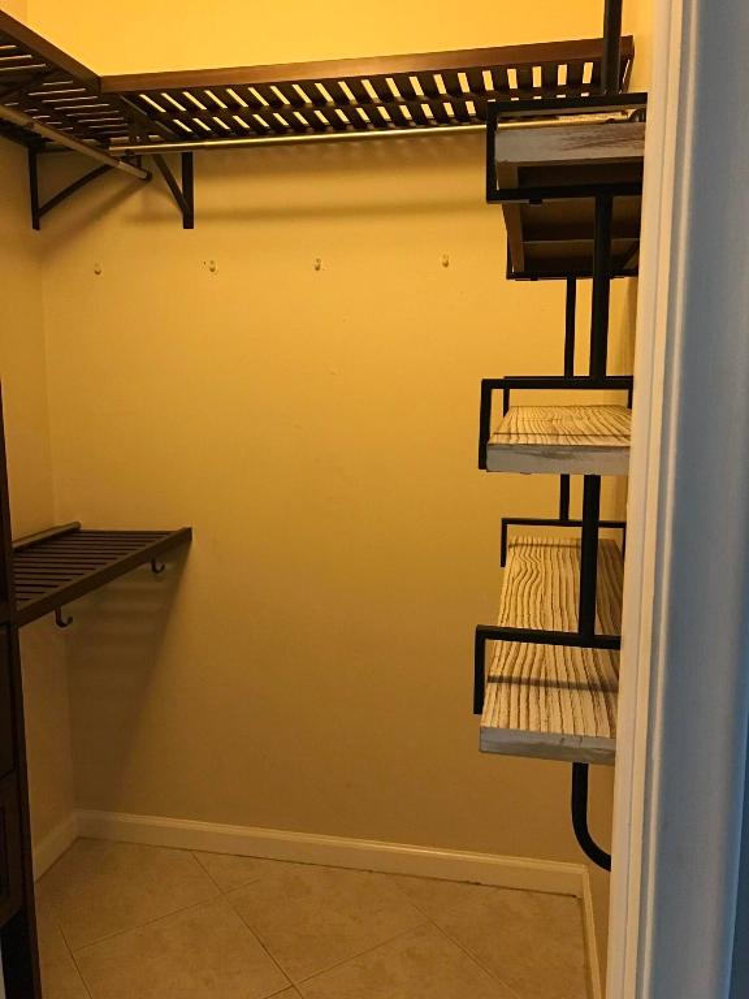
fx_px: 808
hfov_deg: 49.7
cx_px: 374
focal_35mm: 28
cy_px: 500
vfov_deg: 63.4
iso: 200
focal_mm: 3.99
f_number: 1.8
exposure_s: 1/24
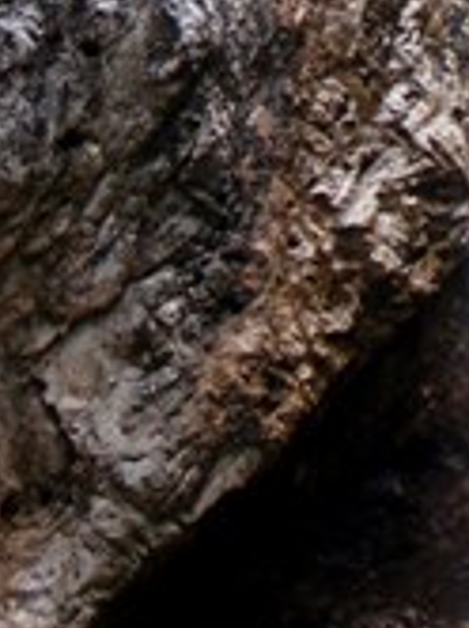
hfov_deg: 13.3
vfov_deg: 15.8
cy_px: -469
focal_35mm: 108
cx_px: 560
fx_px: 1956
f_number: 3.5
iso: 80
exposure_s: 1/30
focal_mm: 5
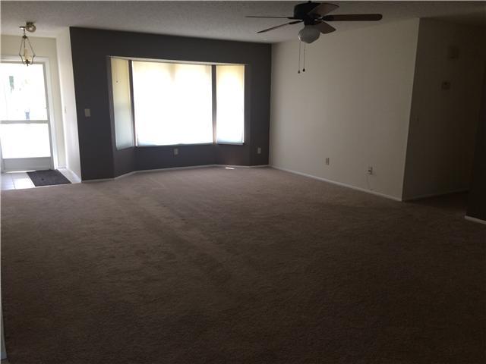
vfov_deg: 46.8
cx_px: 243
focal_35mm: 30
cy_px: 182
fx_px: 421
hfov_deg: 60.0
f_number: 2.2
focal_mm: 4.12
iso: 40
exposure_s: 1/30
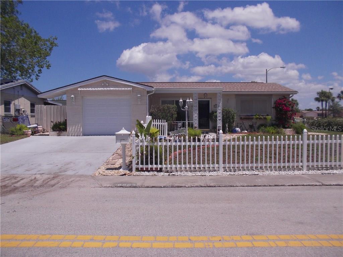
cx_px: 172
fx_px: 287
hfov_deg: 61.7
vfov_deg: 48.2
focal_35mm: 29
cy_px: 128
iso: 80
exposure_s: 1/1600
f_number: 3.3
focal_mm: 4.1
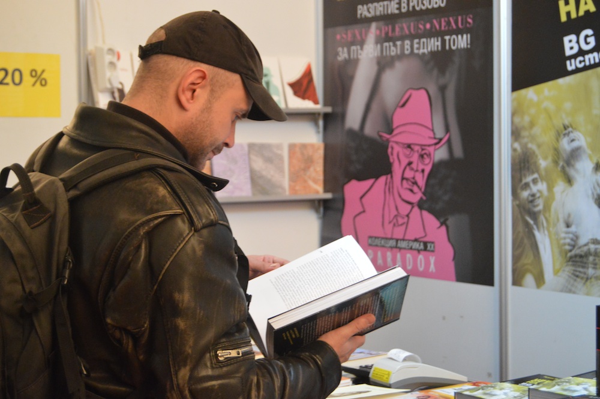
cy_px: 200
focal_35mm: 69
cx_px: 300
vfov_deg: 19.7
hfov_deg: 29.3
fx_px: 1149
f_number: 5.3
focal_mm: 46
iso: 3200
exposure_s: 1/40
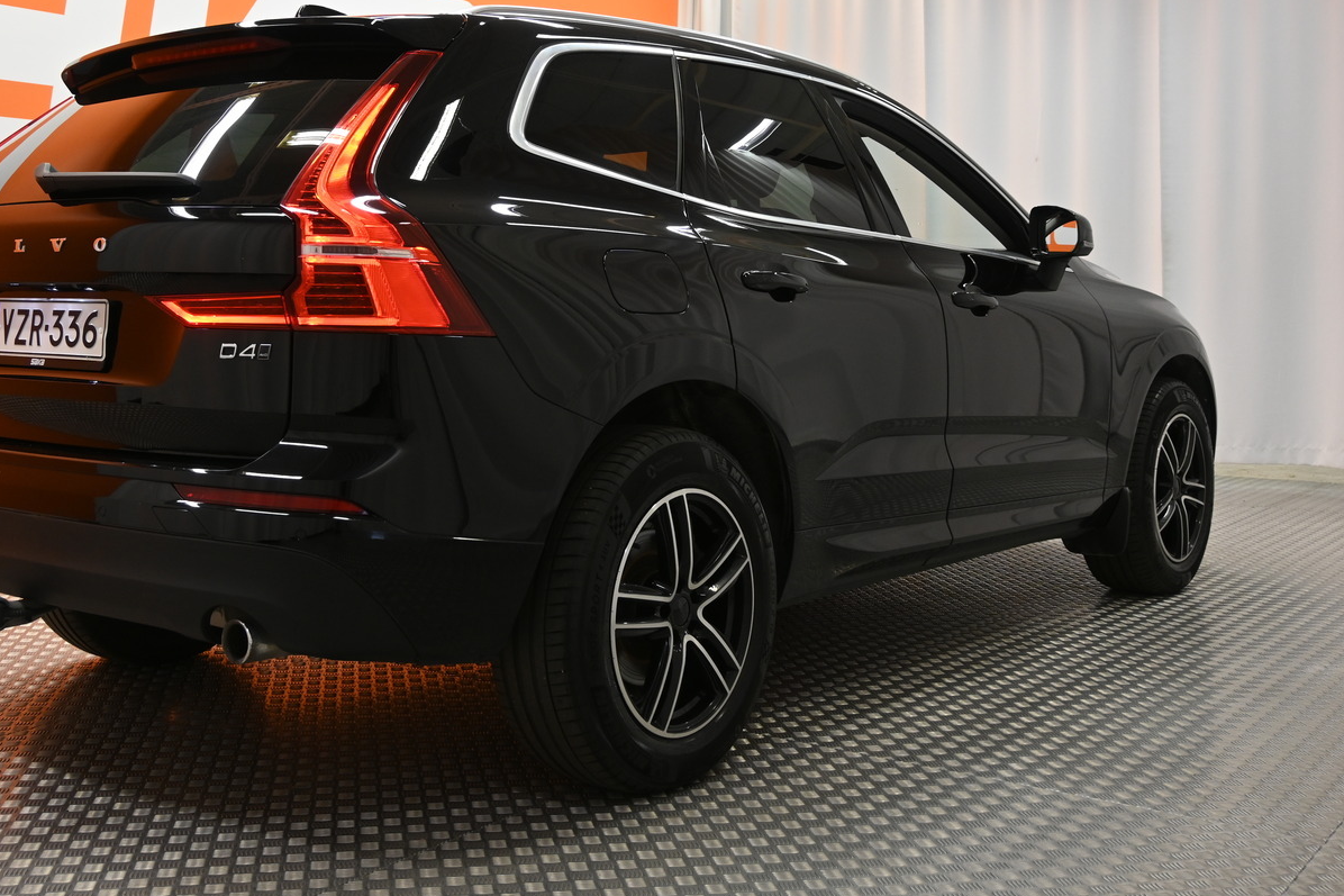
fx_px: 1593
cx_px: 528
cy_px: 296
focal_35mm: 43
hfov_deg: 45.5
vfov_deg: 31.2
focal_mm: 21
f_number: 4.5
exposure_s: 1/80
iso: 400
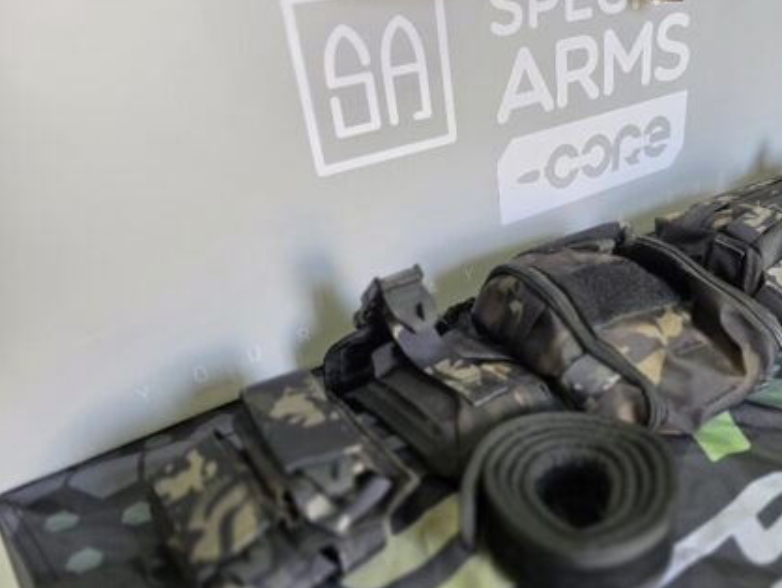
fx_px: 746
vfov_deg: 42.5
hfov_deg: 53.5
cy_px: 386
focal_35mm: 33
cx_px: 558
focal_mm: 6.3
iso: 200
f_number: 1.7
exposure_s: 1/120
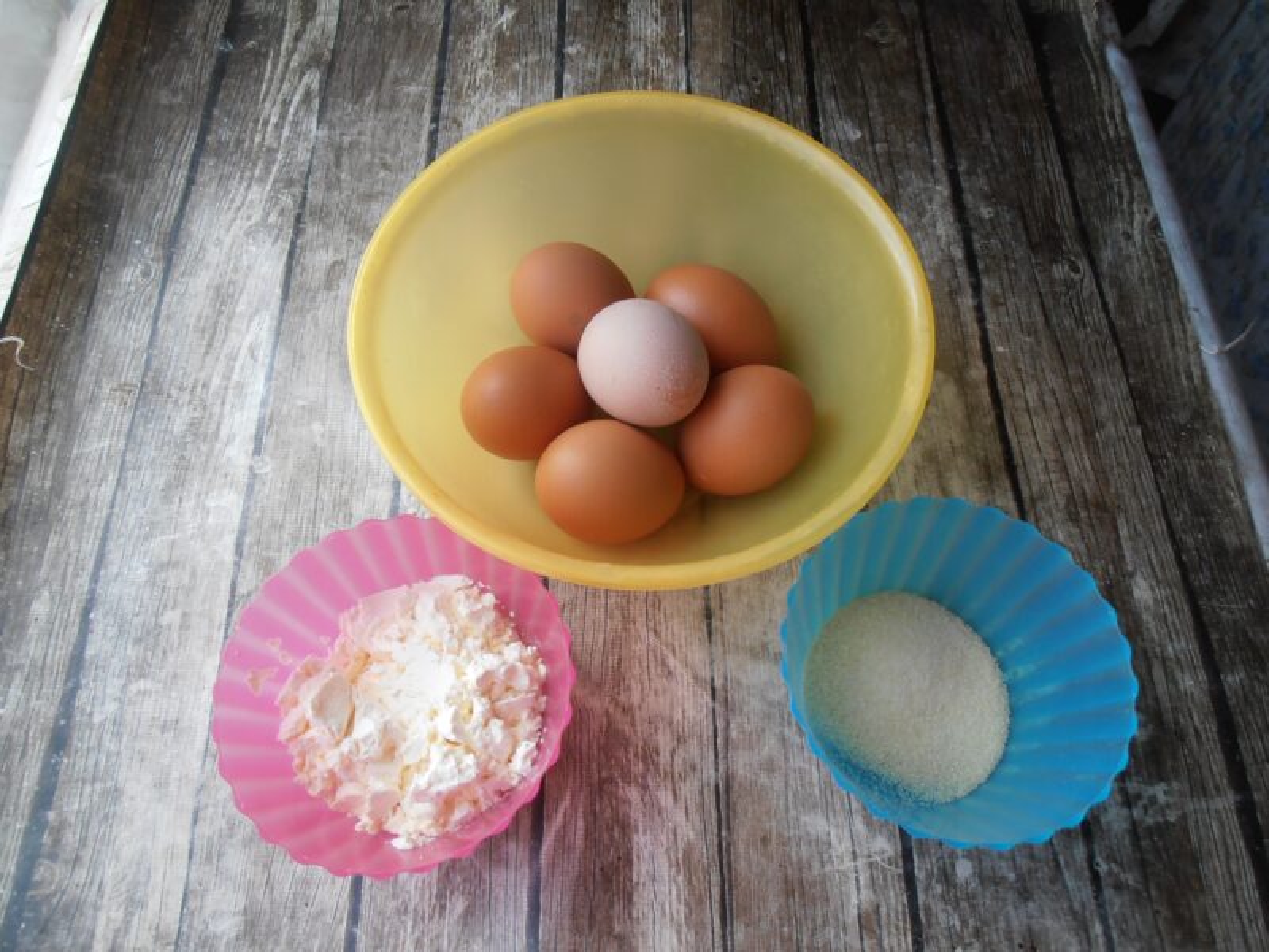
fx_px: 880
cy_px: 476
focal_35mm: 24
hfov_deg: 71.6
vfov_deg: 56.8
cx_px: 634
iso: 80
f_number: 3
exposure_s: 1/80
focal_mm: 4.2
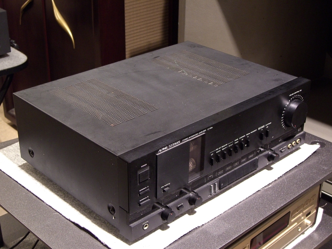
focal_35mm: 57
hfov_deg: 33.8
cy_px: 124
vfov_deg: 25.7
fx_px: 547
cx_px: 166
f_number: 3.6
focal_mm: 11.8
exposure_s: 1/10
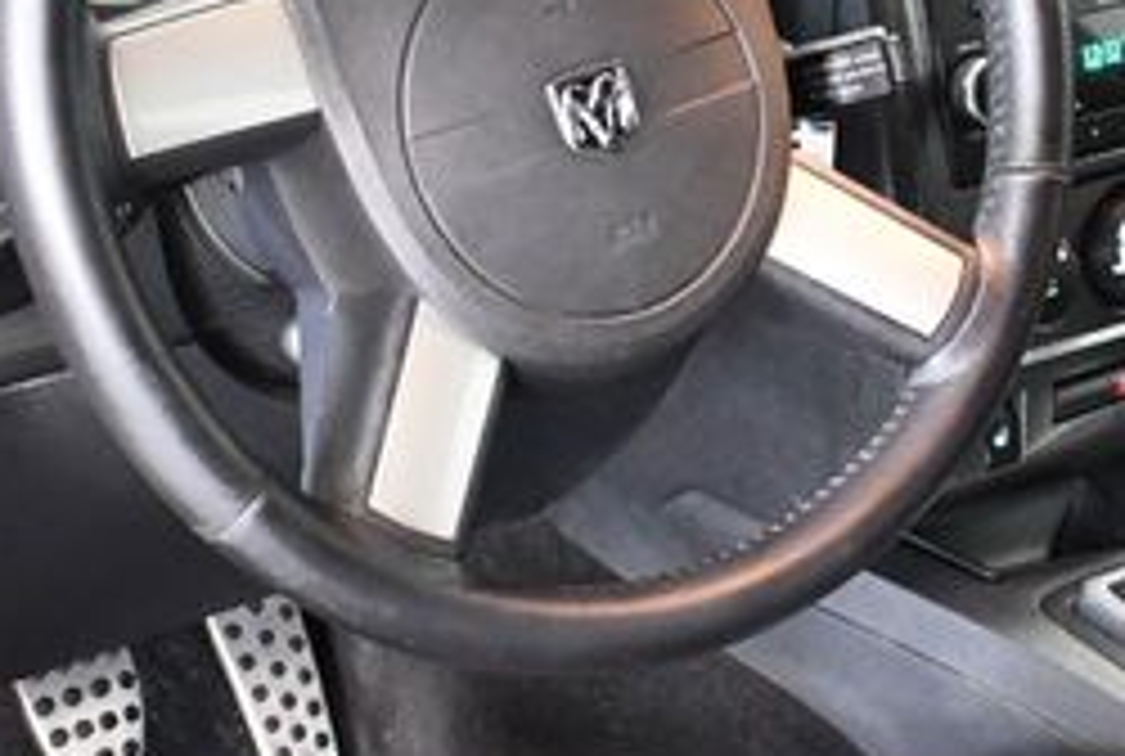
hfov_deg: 21.9
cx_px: 846
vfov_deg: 14.9
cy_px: 340
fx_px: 2882
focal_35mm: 92
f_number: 3.5
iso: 3200
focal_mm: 18
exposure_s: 1/60
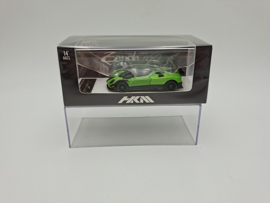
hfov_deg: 73.9
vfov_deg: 58.9
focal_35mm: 23
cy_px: 102
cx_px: 135
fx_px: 179
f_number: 1.8
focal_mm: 5.54
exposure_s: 1/366
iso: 50
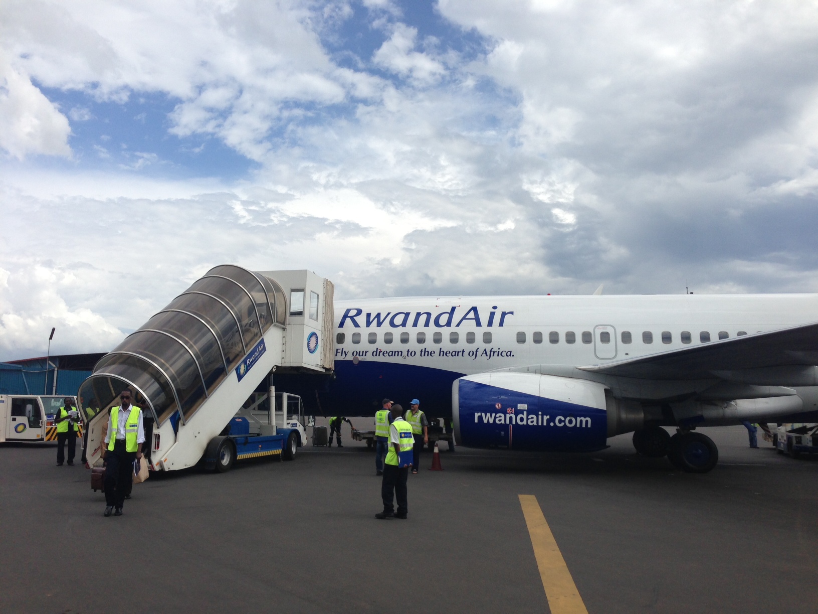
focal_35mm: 33
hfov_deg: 55.4
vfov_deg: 42.9
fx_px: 780
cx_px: 409
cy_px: 307
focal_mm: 4.13
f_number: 2.4
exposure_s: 1/2358
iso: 50
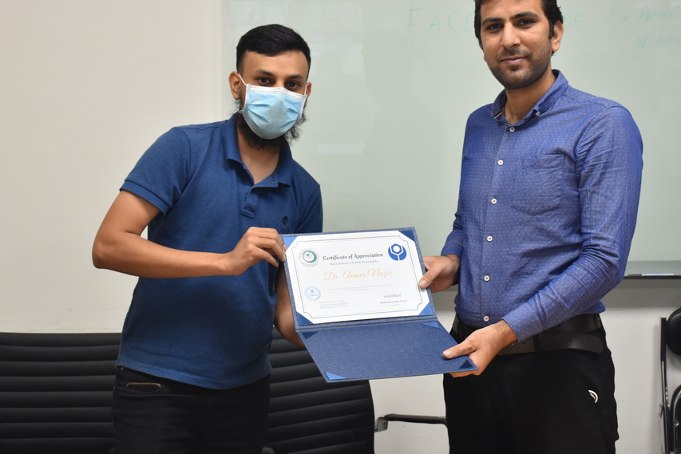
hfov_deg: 31.1
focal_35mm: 65
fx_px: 1222
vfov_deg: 21.0
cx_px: 382
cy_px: 196
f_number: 5
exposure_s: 1/60
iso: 900
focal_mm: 35
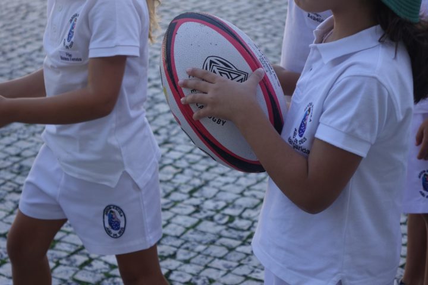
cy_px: 142
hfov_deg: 20.0
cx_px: 214
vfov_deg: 13.4
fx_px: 1213
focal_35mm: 102
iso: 100
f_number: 3.5
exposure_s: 1/200
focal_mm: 37.54
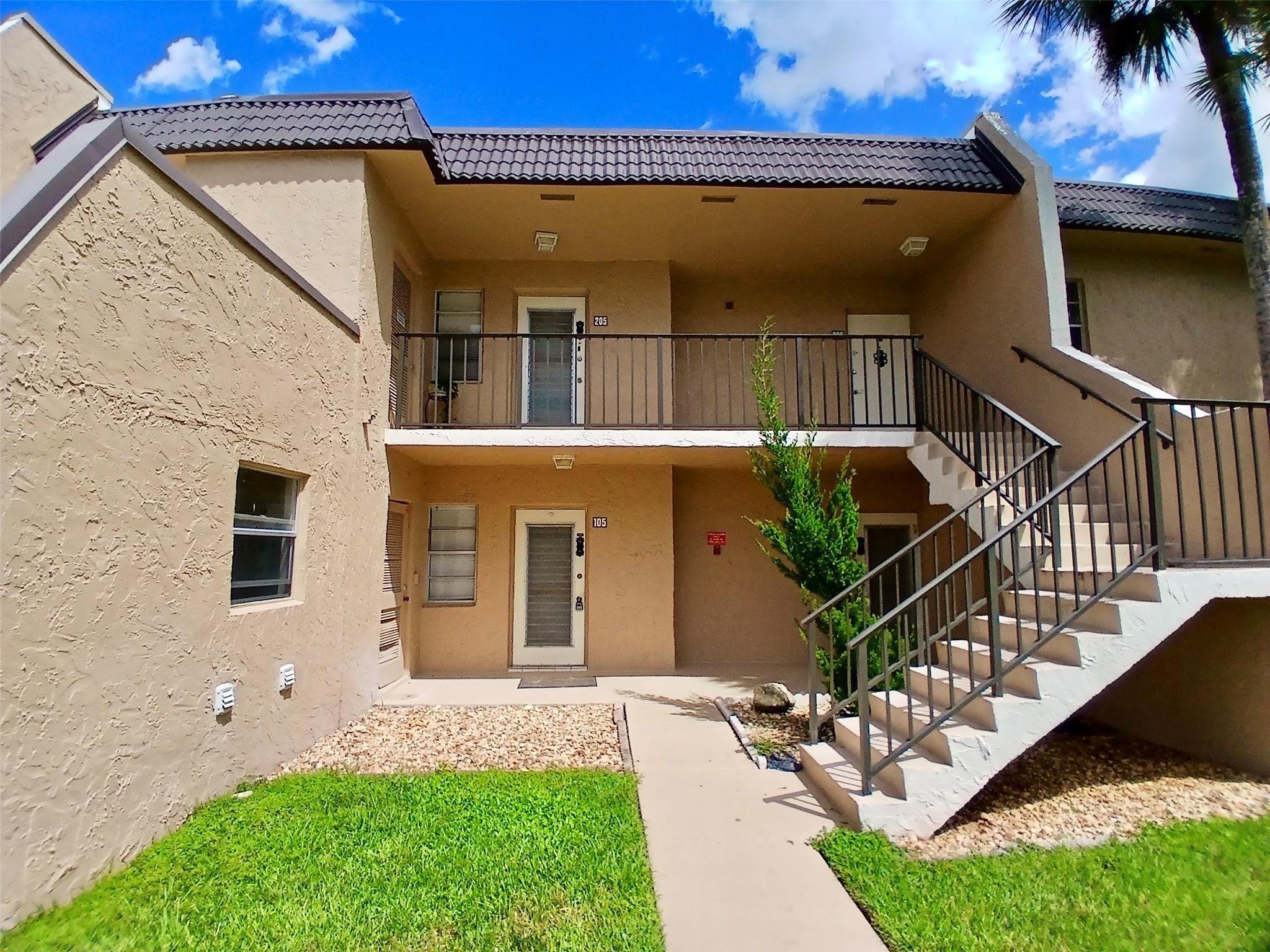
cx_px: 635
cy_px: 476
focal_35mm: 17
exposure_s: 1/1427
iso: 50
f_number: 2.2
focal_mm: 1.4
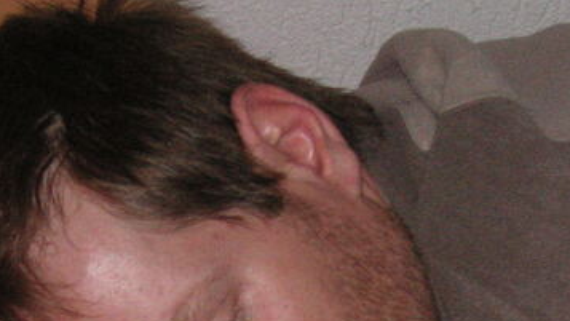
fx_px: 1844
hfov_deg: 17.6
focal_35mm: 122
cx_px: 252
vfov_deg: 9.8
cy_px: 414
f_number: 3.4
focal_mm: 8.4
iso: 160
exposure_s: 1/45
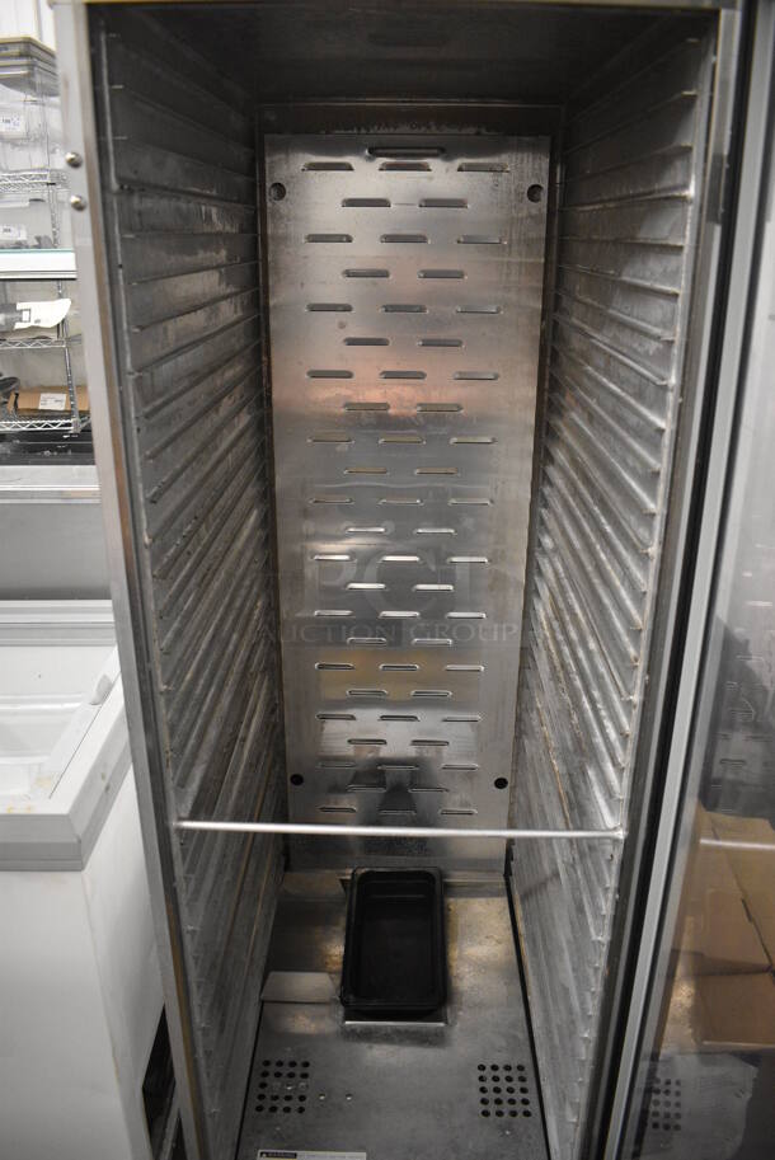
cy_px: 580
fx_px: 870
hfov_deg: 48.0
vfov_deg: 67.3
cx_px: 388
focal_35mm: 27
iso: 2200
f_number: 3.5
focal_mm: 18
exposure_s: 1/125
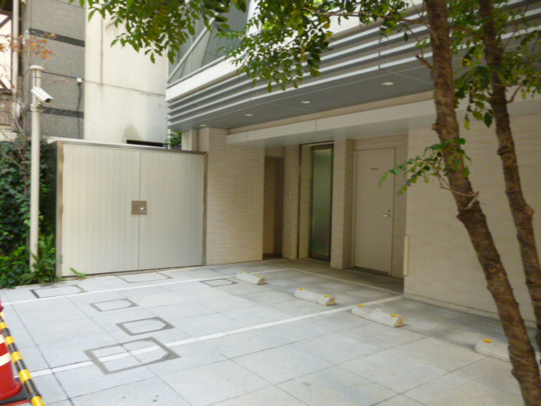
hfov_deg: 63.4
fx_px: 438
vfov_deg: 49.7
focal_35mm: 28
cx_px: 270
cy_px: 203
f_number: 3.1
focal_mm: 5
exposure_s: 1/125
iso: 500
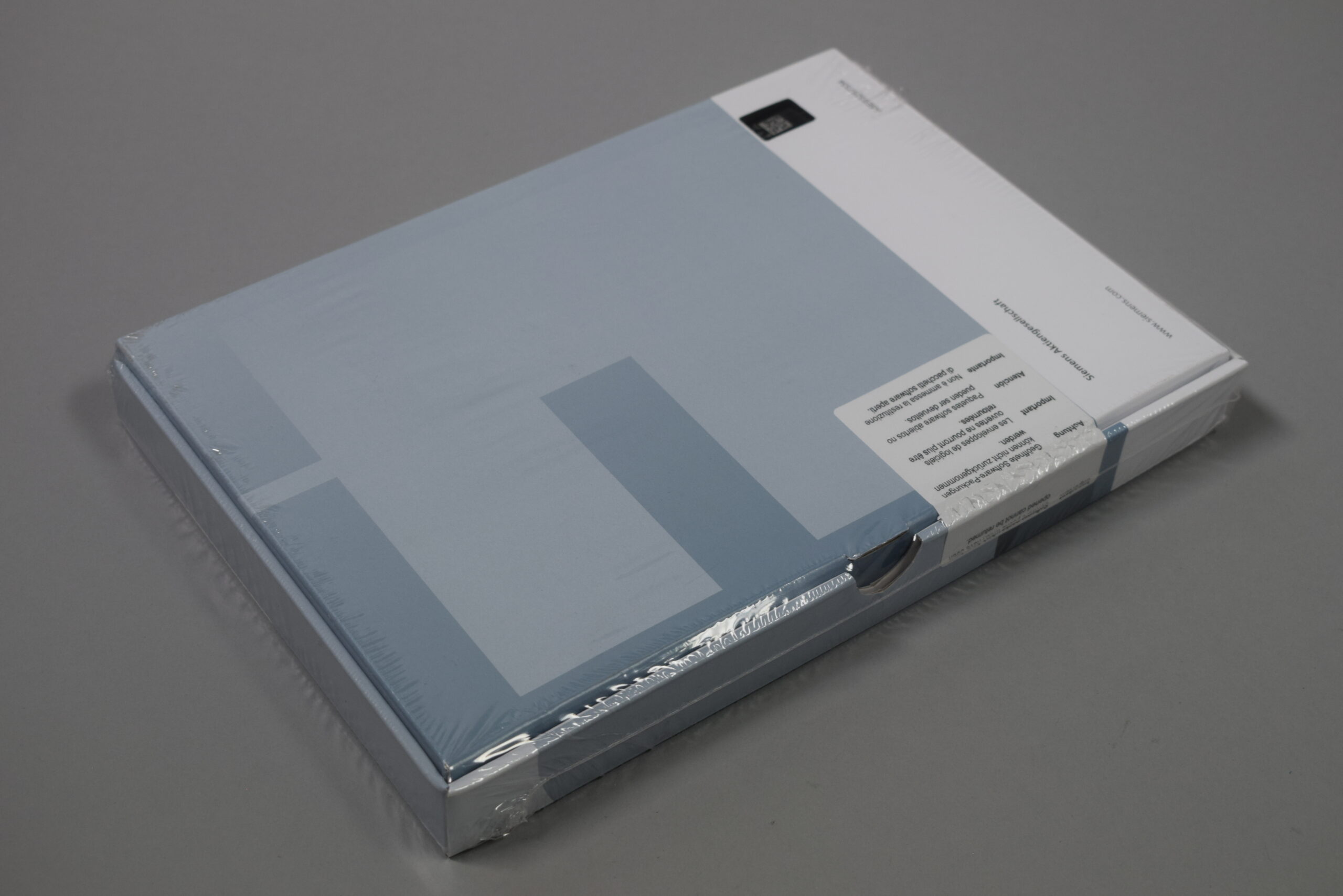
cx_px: 672
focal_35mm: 57
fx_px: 2126
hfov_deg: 35.1
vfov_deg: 23.8
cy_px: 448
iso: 400
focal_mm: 38
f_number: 7.1
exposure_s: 1/125
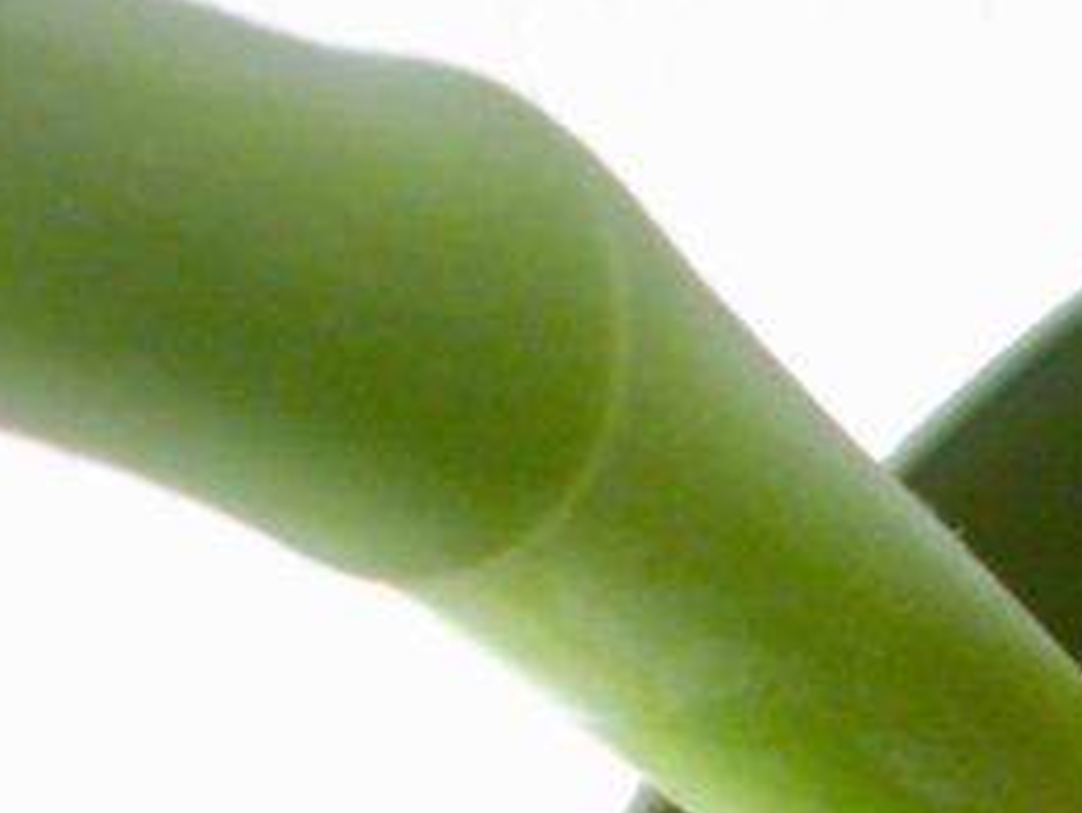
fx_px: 4409
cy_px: 1149
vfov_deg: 10.2
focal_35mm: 141
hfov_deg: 13.0
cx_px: 1770
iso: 216
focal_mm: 6.3
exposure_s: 1/63.8
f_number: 3.5
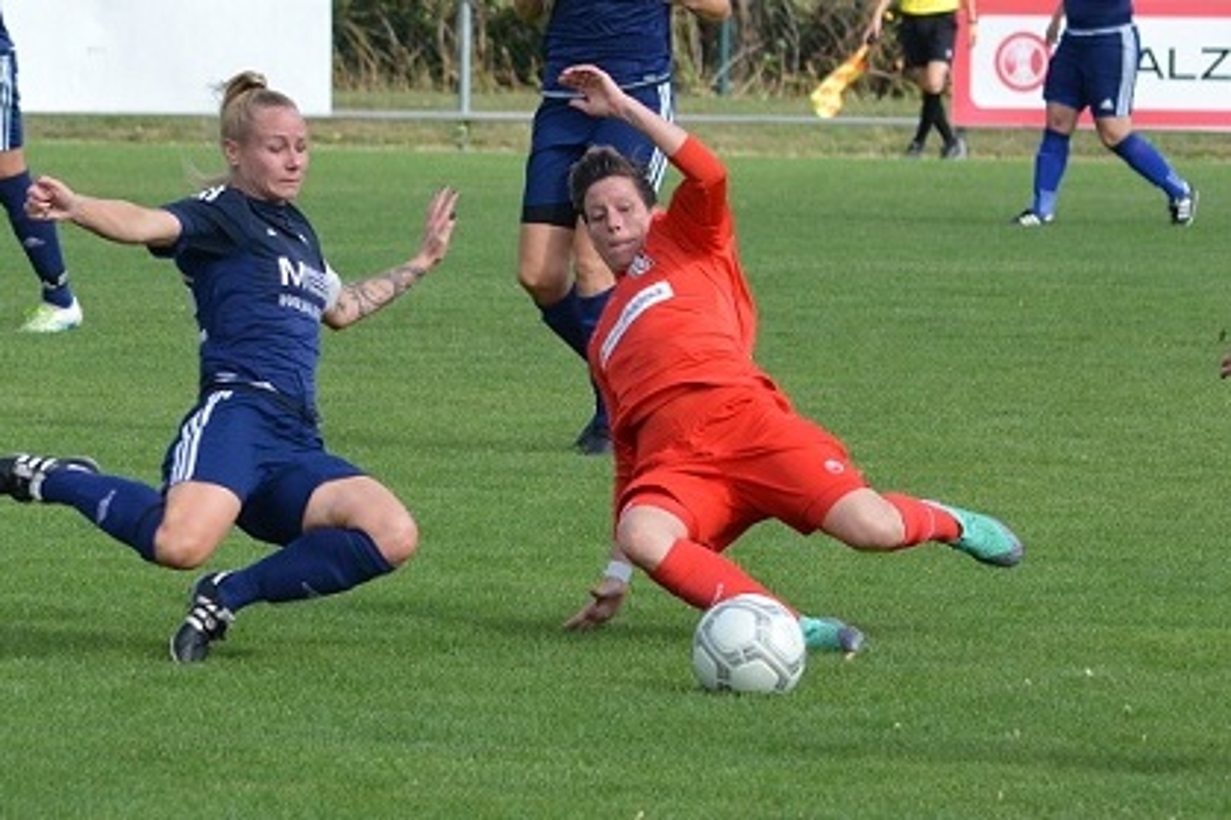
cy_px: 410
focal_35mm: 153
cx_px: 616
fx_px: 5229
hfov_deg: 13.4
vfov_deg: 9.0
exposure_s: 1/1600
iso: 400
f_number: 5.6
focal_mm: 102
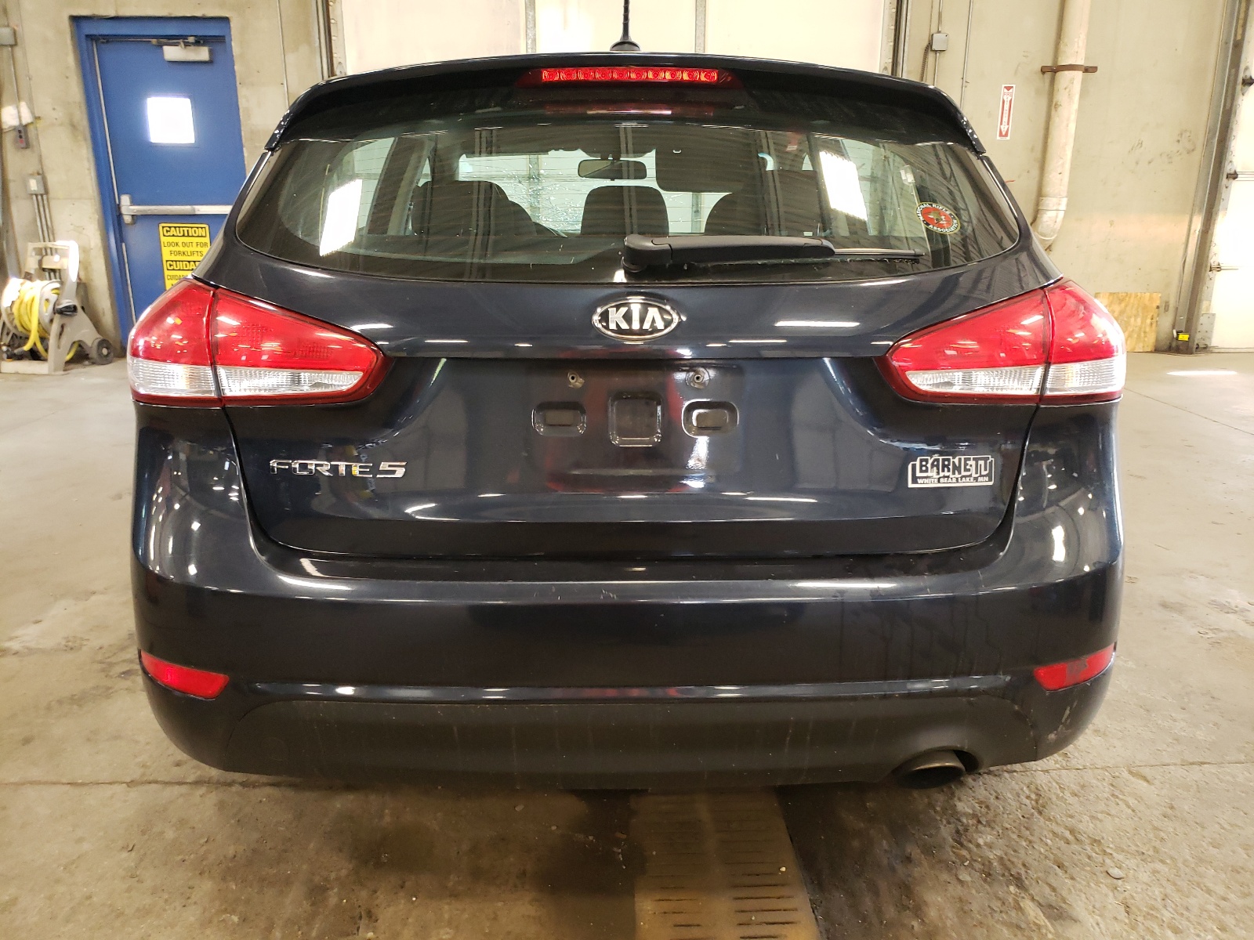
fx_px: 942
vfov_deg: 53.1
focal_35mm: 26
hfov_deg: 67.3
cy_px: 470
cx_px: 627
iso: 255
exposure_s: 1/50
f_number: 1.5
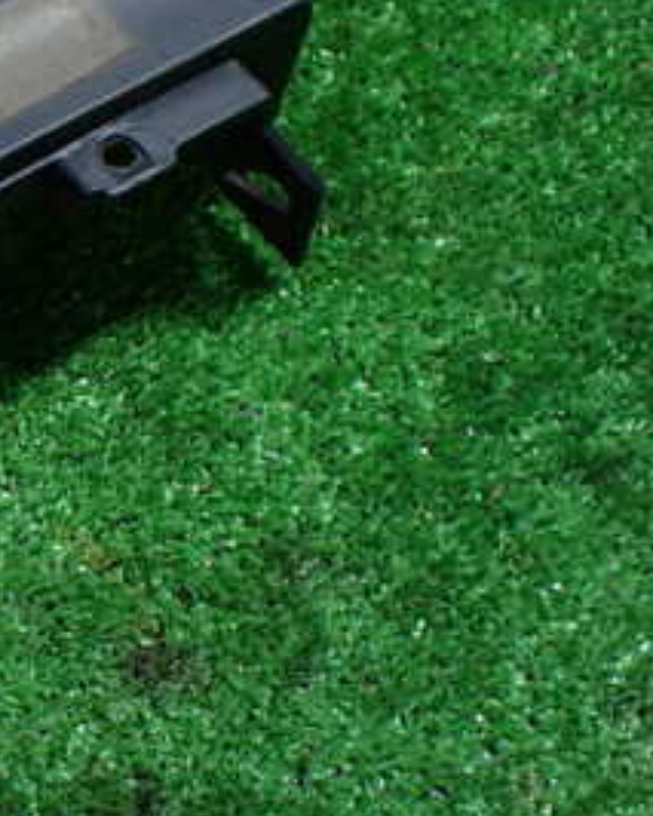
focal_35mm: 66
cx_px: -141
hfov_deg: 21.4
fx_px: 1594
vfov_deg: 28.7
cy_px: 390
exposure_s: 1/100
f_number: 2.3
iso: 800
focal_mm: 5.4
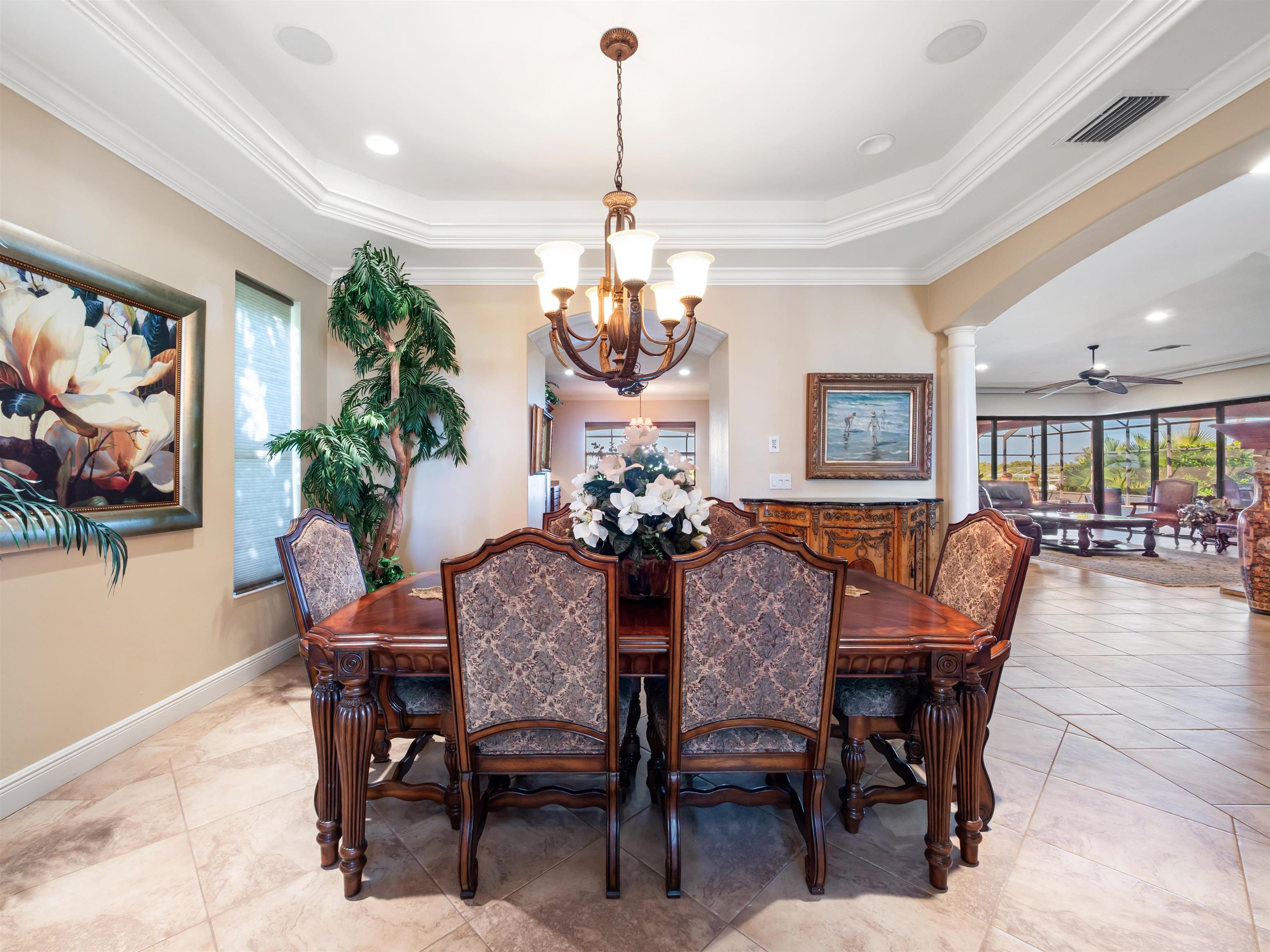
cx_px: 635
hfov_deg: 102.1
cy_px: 476
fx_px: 514
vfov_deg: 85.7
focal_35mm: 14
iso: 200
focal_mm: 7
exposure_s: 1/2
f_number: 7.1
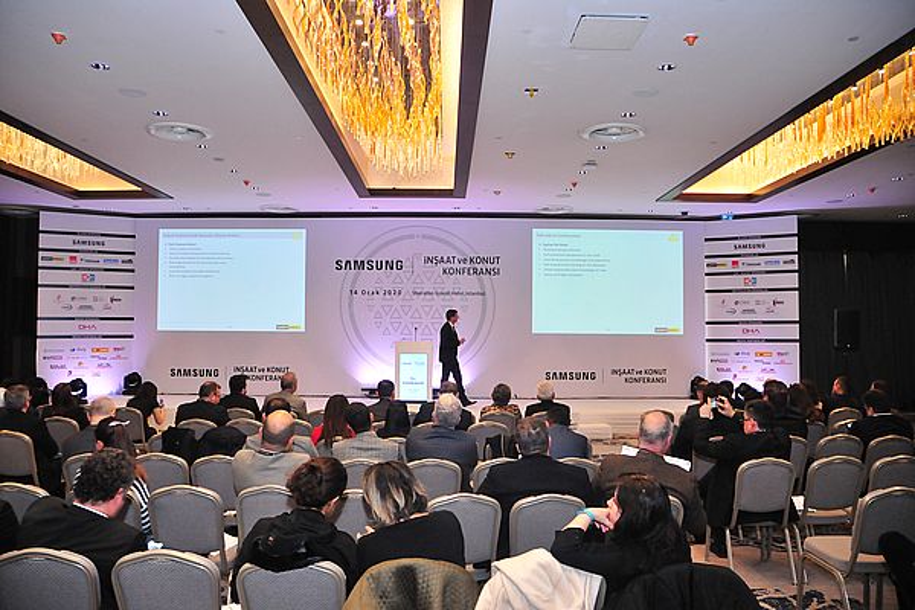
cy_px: 305
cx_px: 458
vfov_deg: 47.9
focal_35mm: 27
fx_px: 686
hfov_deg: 67.4
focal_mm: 18
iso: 1000
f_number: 4
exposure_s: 1/80
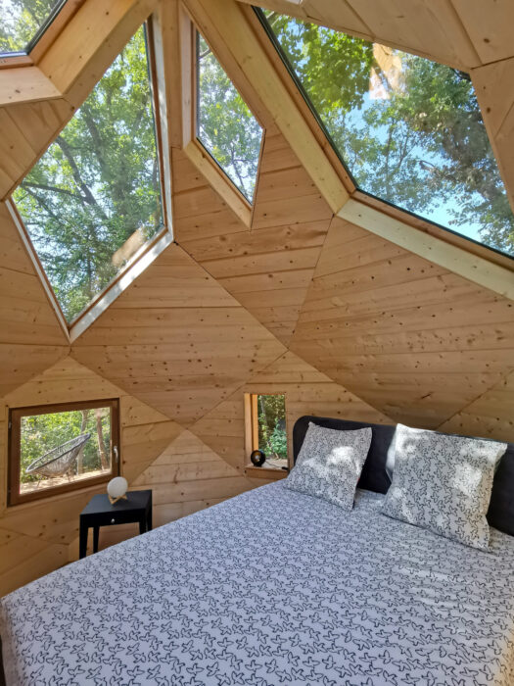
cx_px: 257
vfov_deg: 91.0
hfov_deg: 74.7
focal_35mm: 17
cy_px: 343
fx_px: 337
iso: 50
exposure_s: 1/110
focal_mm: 2.23
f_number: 2.2
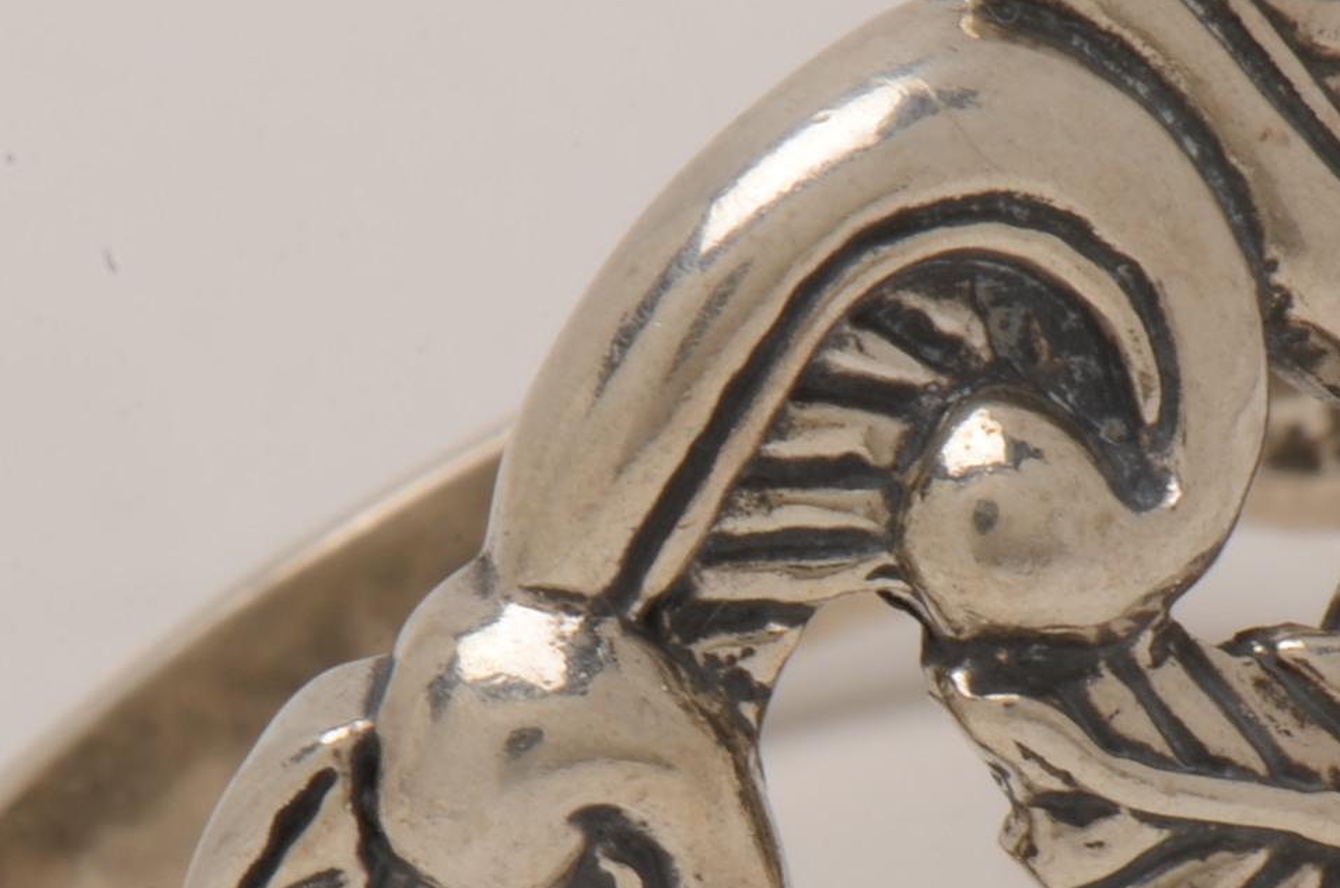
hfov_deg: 6.3
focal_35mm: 328
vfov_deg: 4.2
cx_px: 963
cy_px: 825
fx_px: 12195
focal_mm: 85
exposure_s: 1/160
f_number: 36
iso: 100
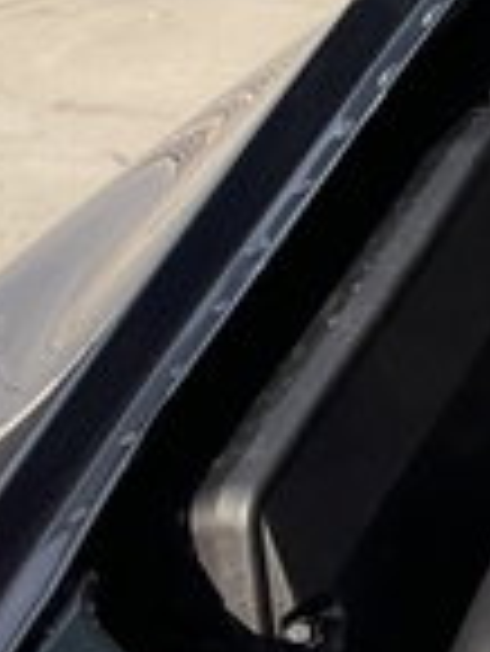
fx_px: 3449
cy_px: 634
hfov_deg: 6.9
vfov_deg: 10.7
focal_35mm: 183
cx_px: 1695
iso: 32
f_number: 1.6
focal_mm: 4.2
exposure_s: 1/739
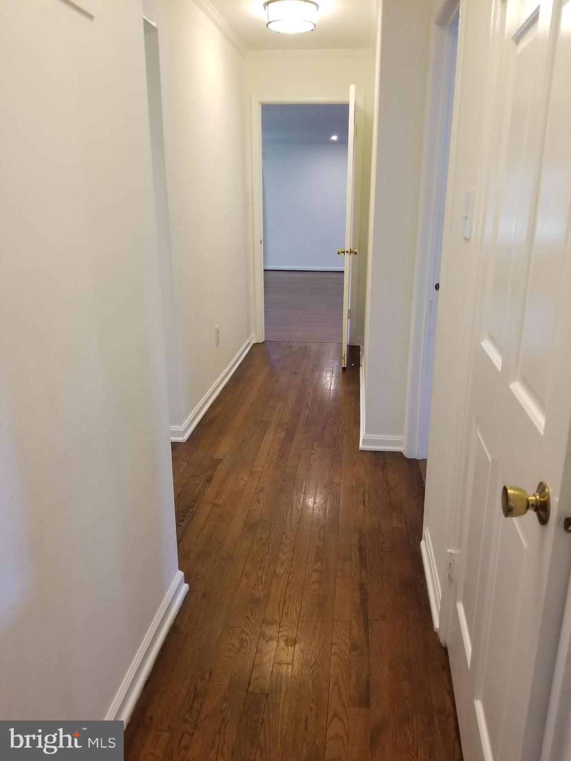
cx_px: 286
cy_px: 380
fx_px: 572
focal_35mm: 26
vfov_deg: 67.3
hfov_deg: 53.1
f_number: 1.7
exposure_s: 1/40
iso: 160
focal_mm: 4.25
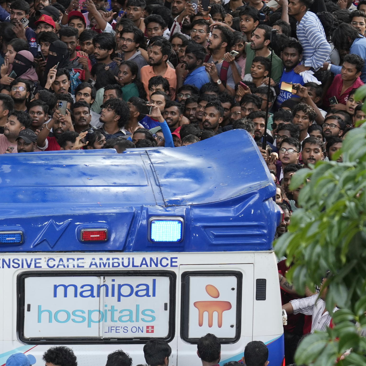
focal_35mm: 240
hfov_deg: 7.2
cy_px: 195
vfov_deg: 7.3
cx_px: -108
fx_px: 2871
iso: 500
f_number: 4.5
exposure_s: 1/125
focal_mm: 87
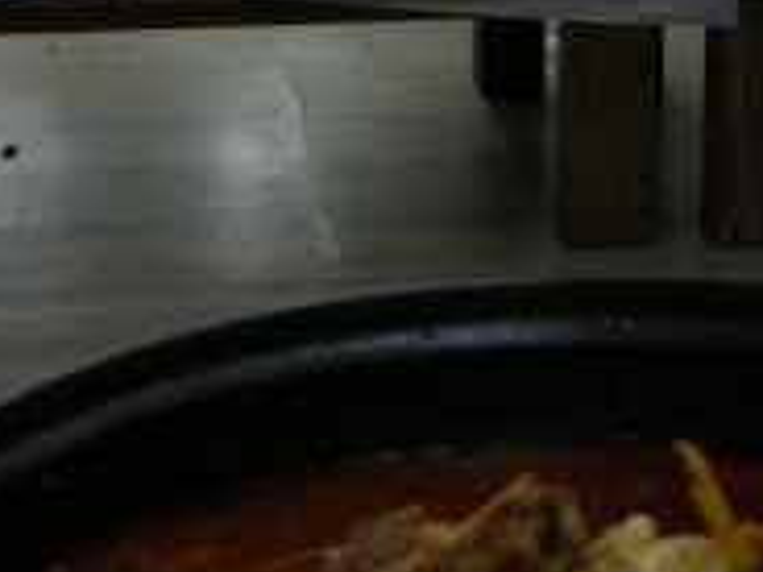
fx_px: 2094
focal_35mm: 95
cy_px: -176
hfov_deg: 20.5
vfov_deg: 14.9
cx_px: 216
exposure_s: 1/60
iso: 98
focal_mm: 7.5
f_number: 2.7
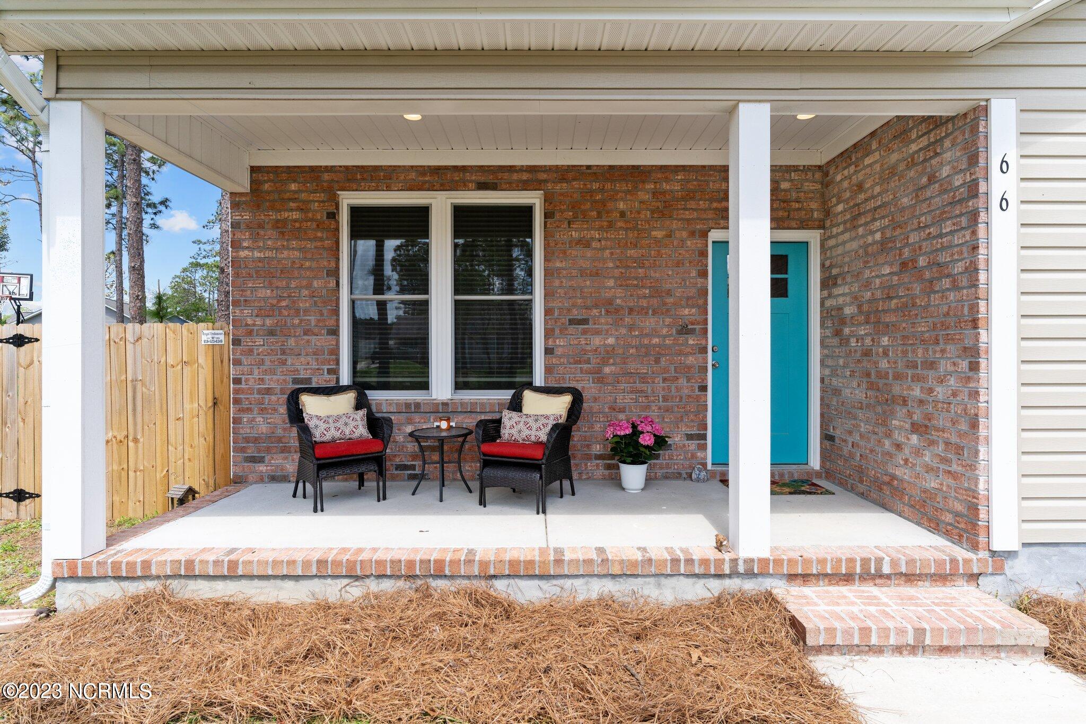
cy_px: 362
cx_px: 543
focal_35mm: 19
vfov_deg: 64.5
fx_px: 573
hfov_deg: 86.9
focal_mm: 19
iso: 500
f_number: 6.3
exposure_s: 1/1000
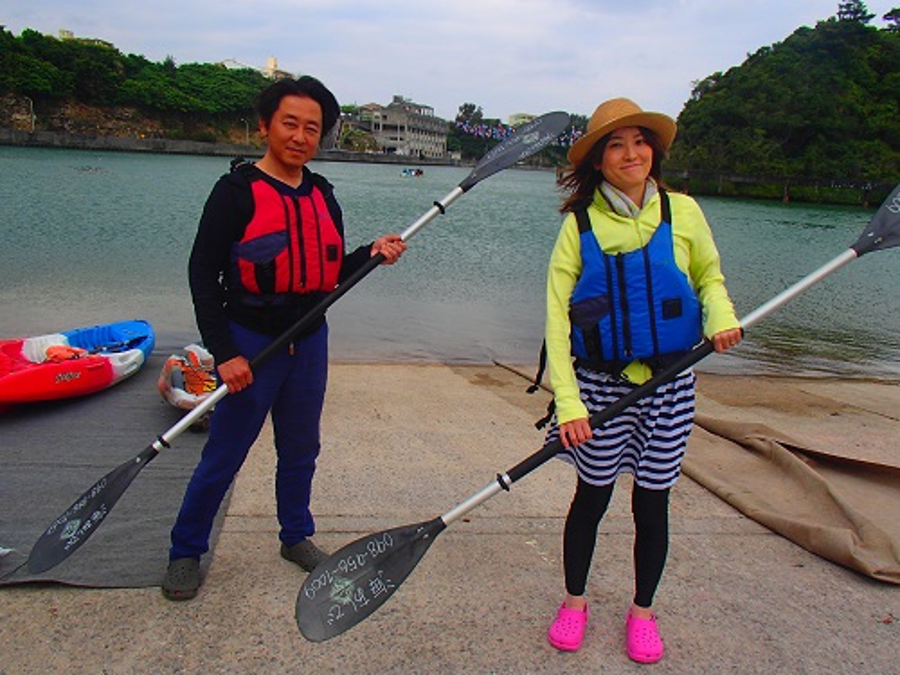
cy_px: 338
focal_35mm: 28
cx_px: 450
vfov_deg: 49.7
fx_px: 728
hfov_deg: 63.4
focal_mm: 5
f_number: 11
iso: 100
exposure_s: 1/100
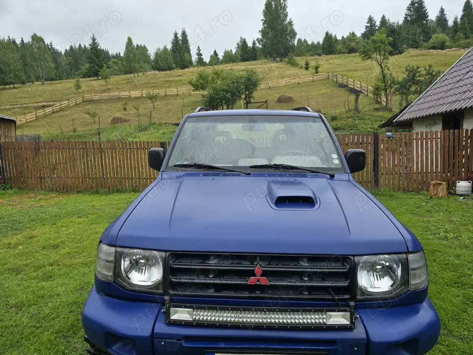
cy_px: 178
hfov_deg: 73.9
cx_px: 236
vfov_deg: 58.9
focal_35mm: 23
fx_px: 314
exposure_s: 1/276
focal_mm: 6.3
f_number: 1.7
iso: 12
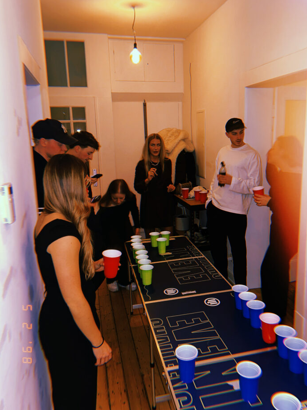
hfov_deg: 48.2
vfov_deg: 61.6
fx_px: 343
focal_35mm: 29
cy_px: 203
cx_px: 170
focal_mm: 5.7
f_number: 1.5
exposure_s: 1/12
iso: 80
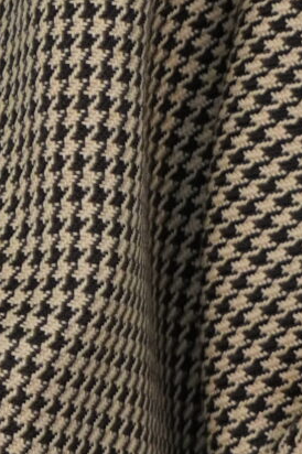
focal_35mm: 653
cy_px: 58
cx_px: -621
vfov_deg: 3.2
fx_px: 8230
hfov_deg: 2.1
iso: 1250
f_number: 5
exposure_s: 1/160
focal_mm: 70
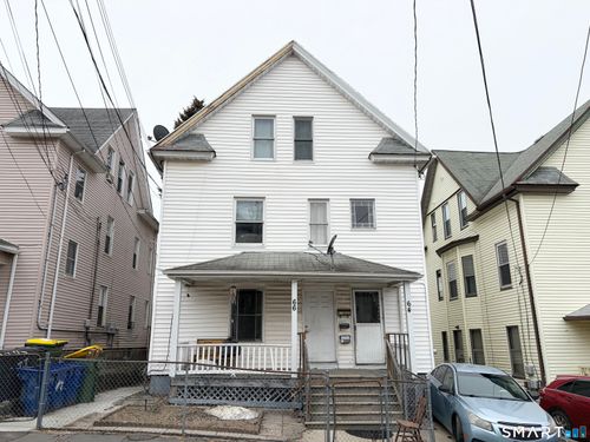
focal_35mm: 26
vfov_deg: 53.1
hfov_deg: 67.3
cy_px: 221
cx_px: 295
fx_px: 443
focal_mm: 5.96
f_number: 1.6
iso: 50
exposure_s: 1/3448
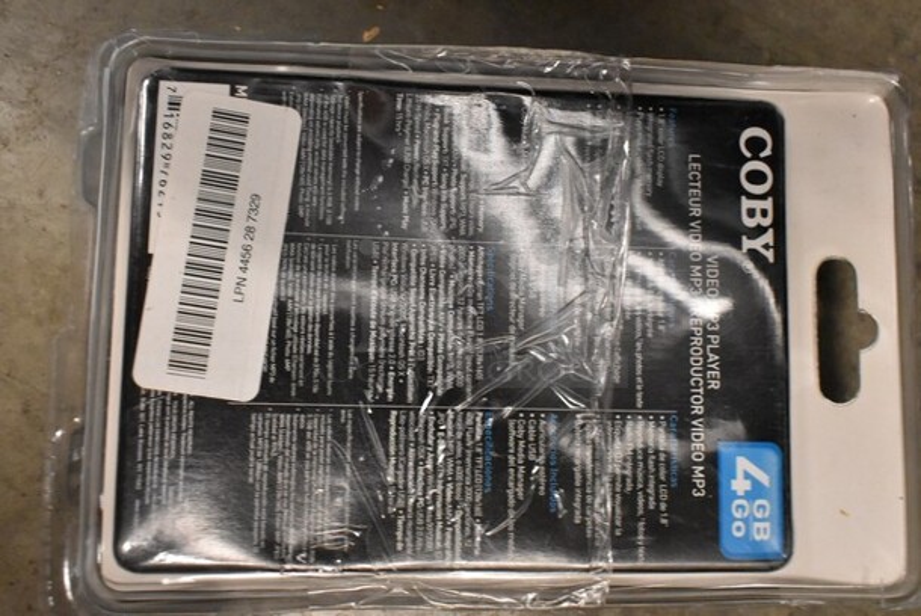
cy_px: 308
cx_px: 460
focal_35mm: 36
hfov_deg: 53.1
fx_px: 922
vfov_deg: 37.0
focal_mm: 24
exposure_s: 1/125
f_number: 5.6
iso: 5600
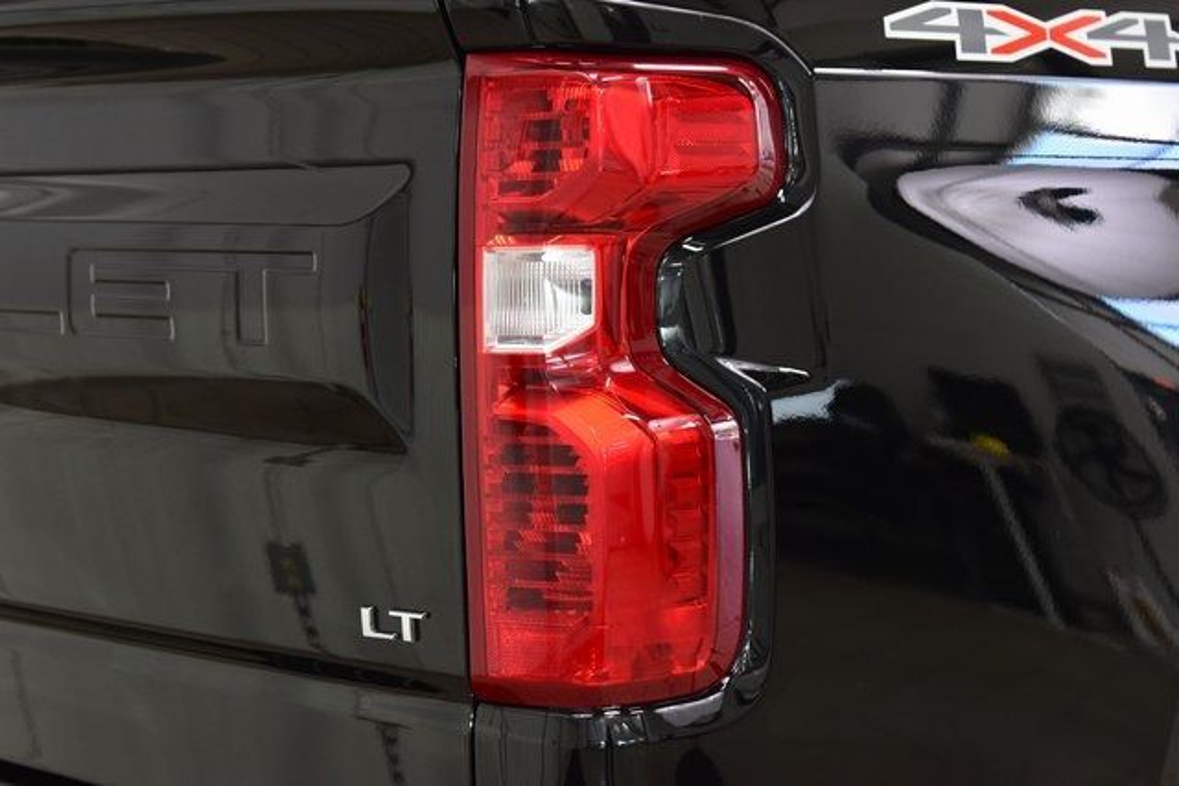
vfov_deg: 18.2
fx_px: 2457
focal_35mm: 75
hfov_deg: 27.0
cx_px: 590
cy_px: 393
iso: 1600
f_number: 3.5
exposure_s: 1/60
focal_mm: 50
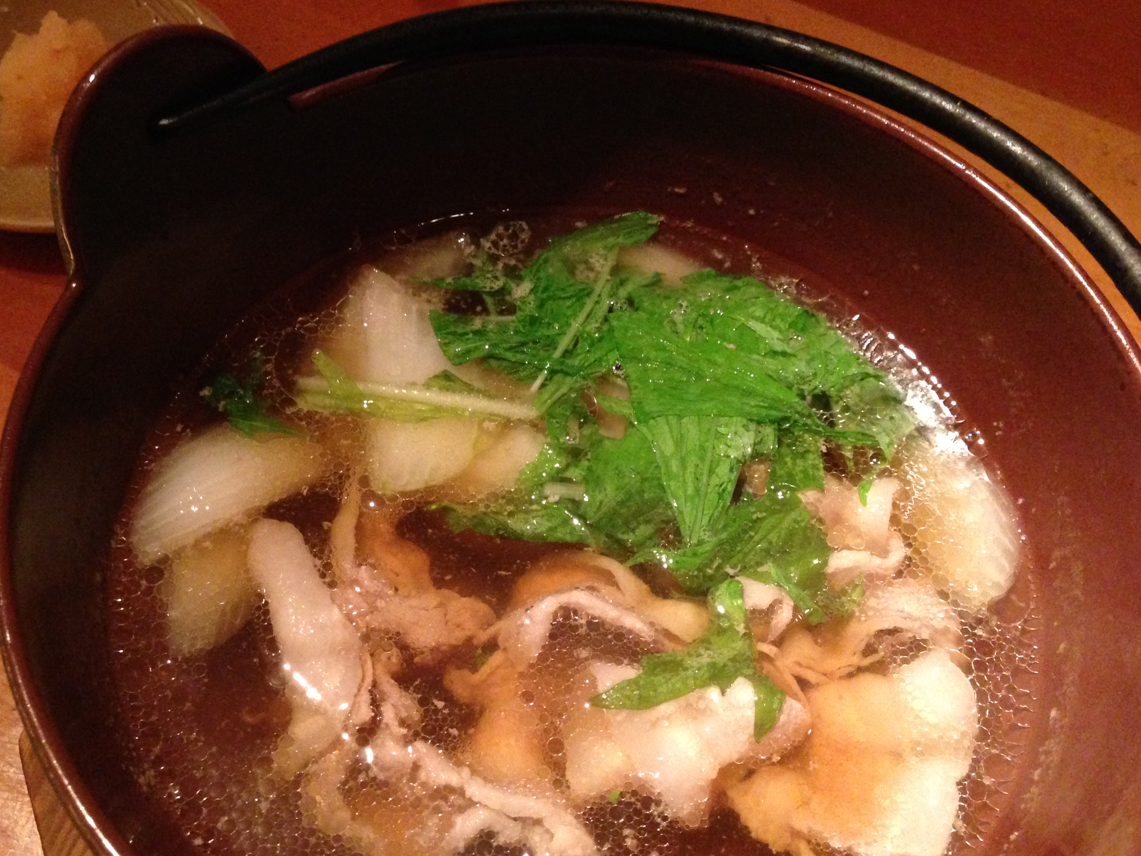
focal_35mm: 38
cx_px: 495
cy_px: 470
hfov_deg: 48.8
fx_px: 1252
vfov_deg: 37.7
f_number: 2.4
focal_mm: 4.12
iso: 500
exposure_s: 1/15
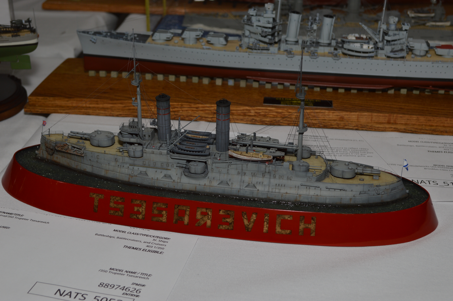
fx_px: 660
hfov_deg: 37.9
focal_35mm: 52
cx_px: 226
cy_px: 150
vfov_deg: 25.7
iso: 100
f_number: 8
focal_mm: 35
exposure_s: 1/60
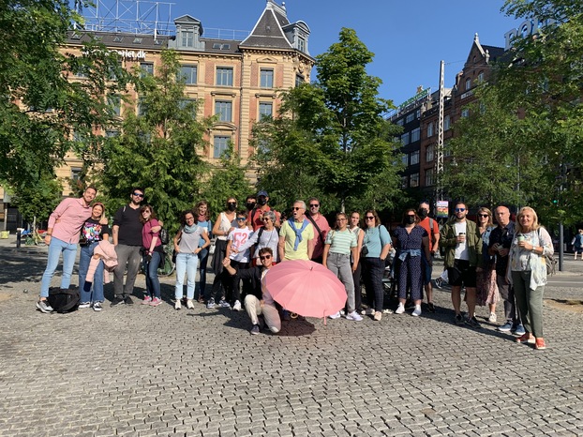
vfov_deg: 53.0
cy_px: 218
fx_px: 438
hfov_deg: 67.3
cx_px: 292
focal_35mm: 26
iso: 25
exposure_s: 1/2257
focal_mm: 4.25
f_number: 1.8
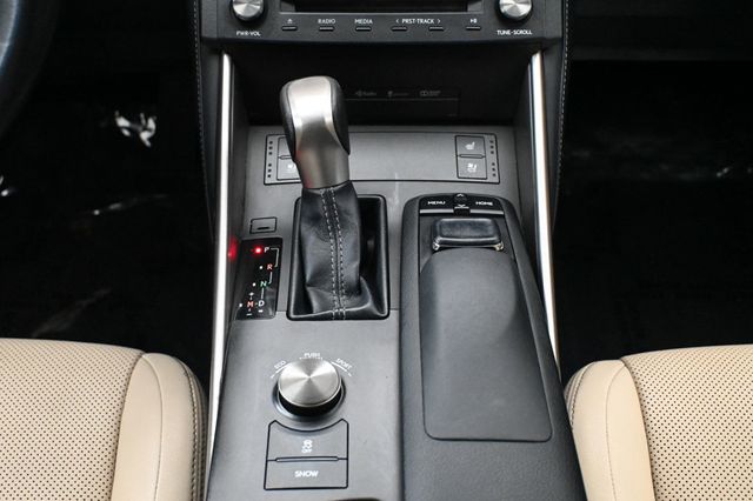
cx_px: 376
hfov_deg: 43.6
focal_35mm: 45
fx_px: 941
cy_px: 250
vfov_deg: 29.8
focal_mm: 30
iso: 7200
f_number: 4.8
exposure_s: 1/60
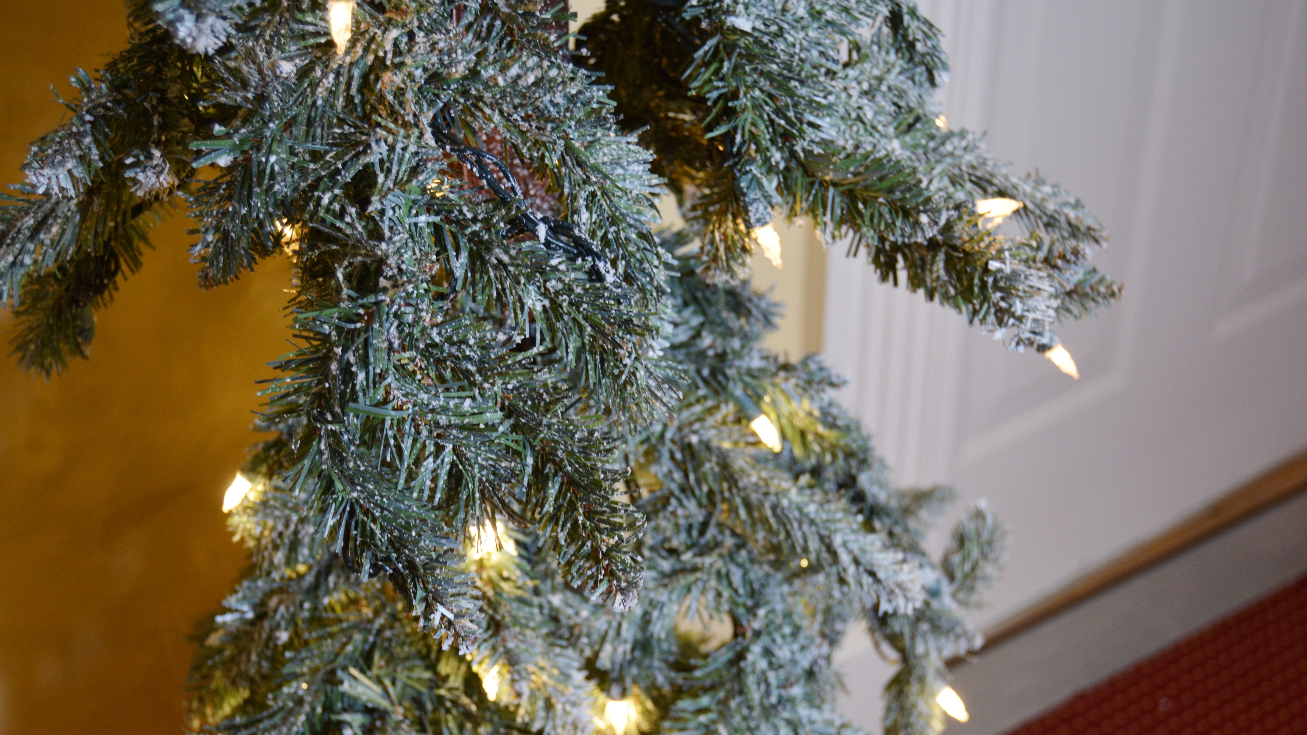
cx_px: 658
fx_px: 1871
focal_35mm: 54
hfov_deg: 38.5
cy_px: 420
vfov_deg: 22.2
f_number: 4.5
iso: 400
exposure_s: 1/80
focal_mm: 34
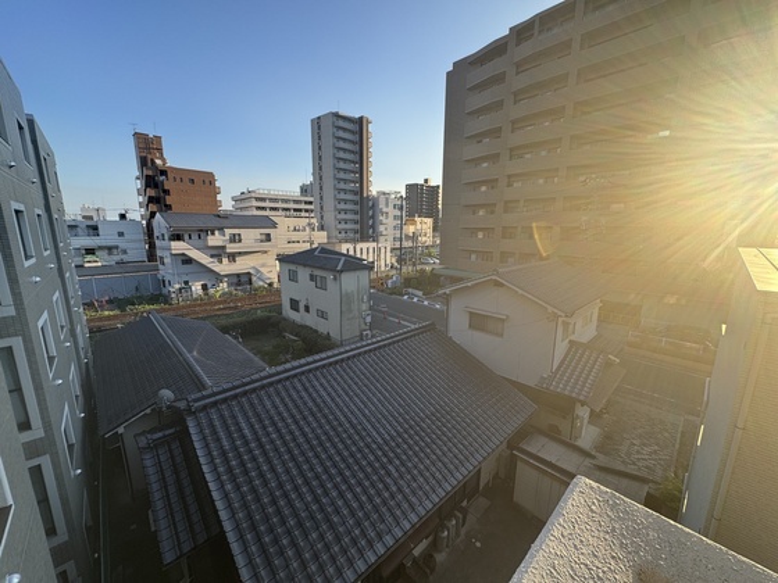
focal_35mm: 14
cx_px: 389
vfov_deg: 85.7
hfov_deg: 102.1
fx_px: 315
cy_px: 292
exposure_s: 1/371
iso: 40
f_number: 2.2
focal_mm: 2.22
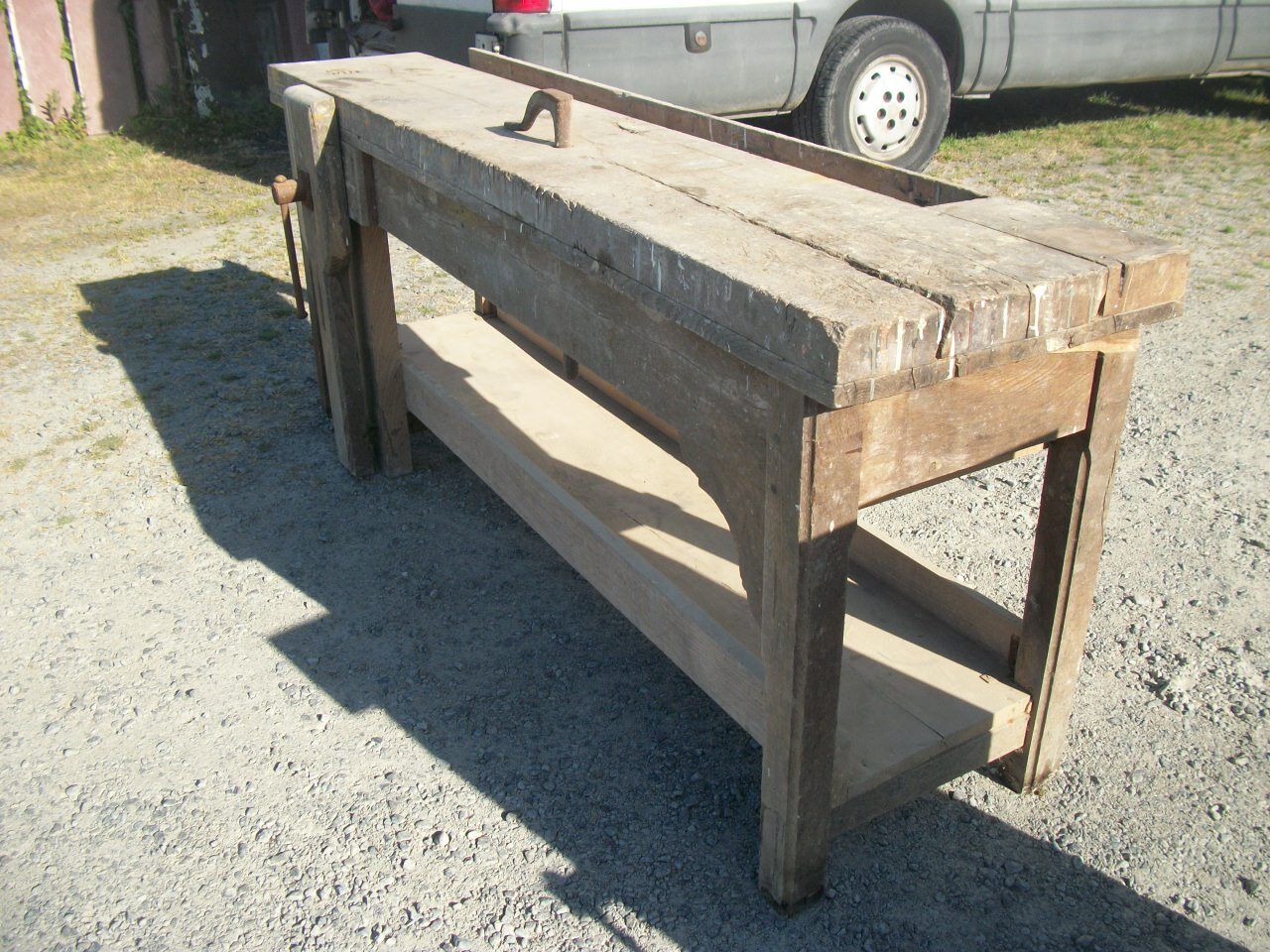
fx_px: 1174
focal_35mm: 32
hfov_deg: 56.8
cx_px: 635
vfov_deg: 44.2
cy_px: 476
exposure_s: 1/100
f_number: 8.8
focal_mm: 5.7
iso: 80
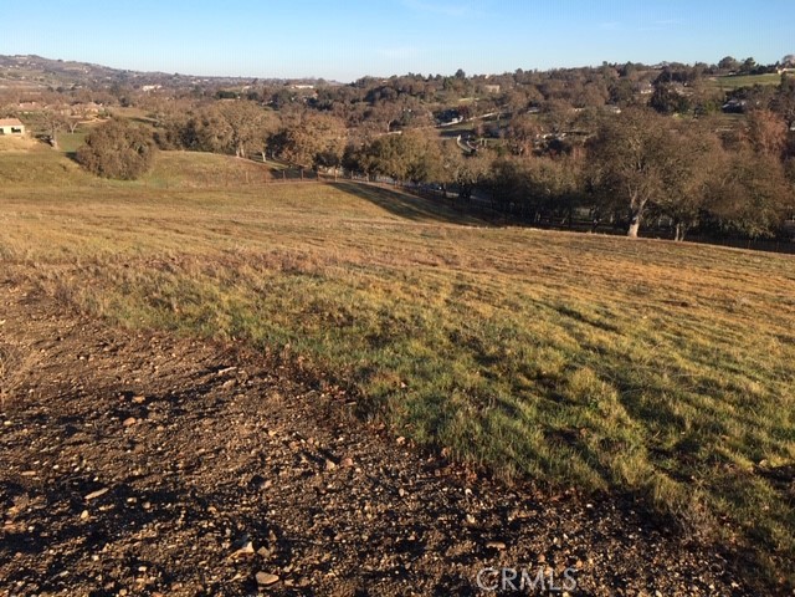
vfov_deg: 48.2
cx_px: 398
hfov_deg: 61.7
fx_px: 666
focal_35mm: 29
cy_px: 298
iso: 25
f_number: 2.2
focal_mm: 4.15
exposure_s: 1/938
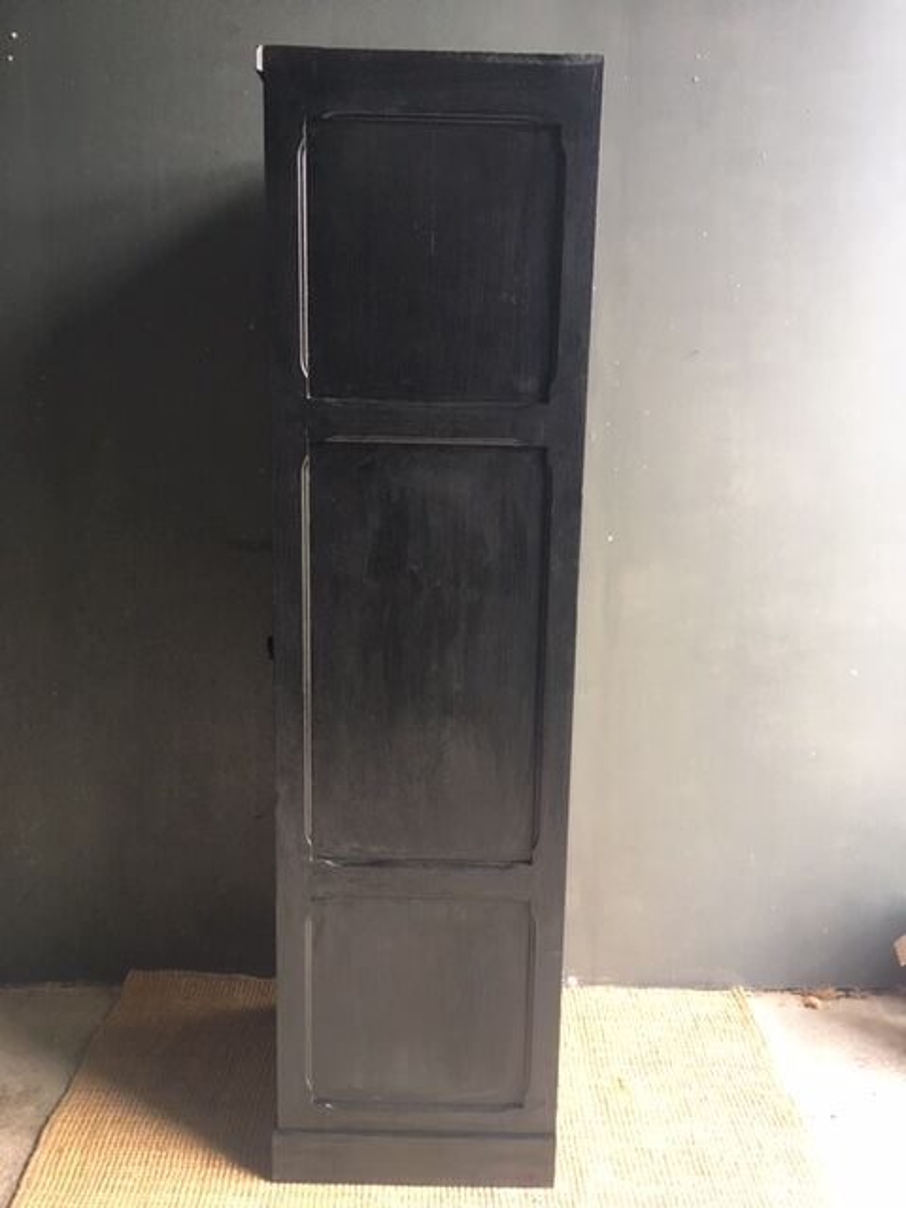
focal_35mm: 29
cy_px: 604
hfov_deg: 48.2
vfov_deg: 61.7
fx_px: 1012
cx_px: 453
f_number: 2.2
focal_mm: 4.15
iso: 64
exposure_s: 1/33
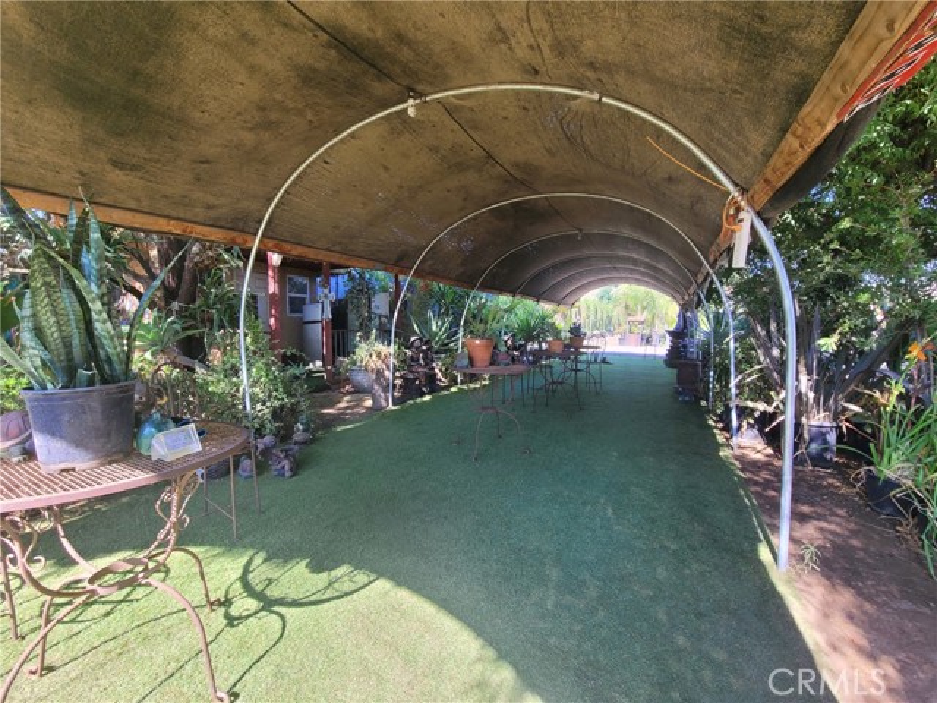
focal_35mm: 13
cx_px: 468
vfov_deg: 89.9
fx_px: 352
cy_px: 352
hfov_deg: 106.2
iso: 64
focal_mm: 2.2
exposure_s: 1/120
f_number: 2.2
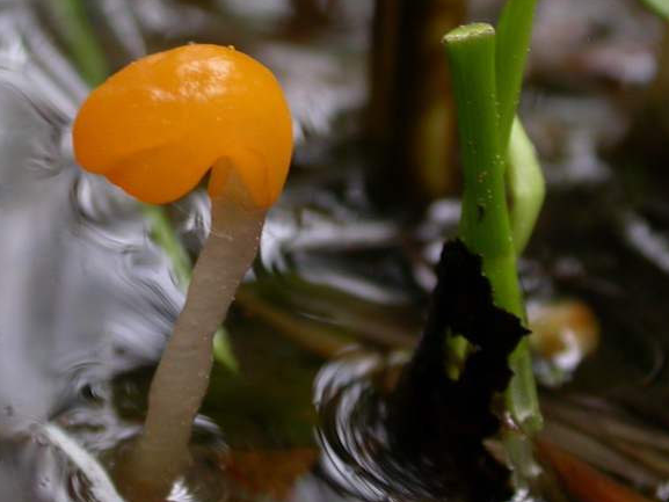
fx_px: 2745
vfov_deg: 10.4
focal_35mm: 142
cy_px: 129
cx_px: 182
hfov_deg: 13.9
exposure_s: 1/93.7
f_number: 3.7
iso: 100
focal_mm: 18.9
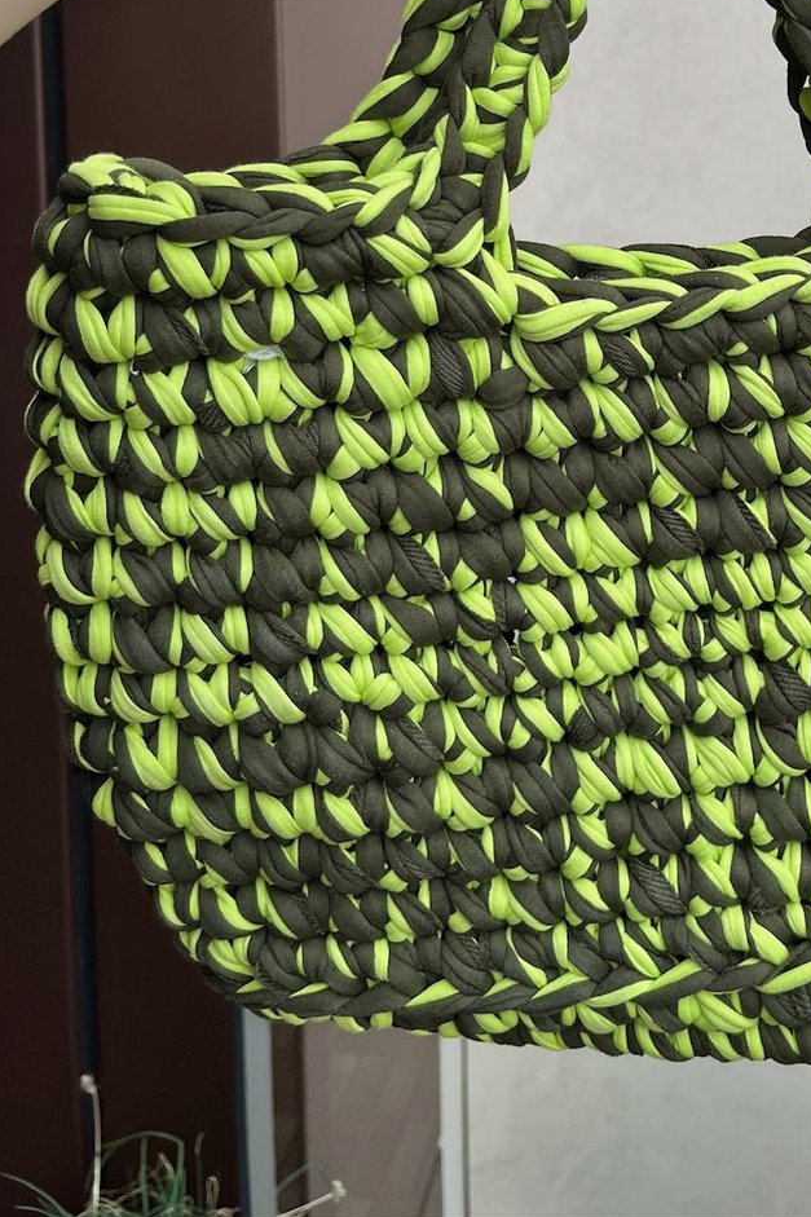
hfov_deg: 28.6
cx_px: 649
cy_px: 188
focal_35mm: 46
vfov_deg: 40.4
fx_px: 1555
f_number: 1.6
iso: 40
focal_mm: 5.1
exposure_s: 1/122
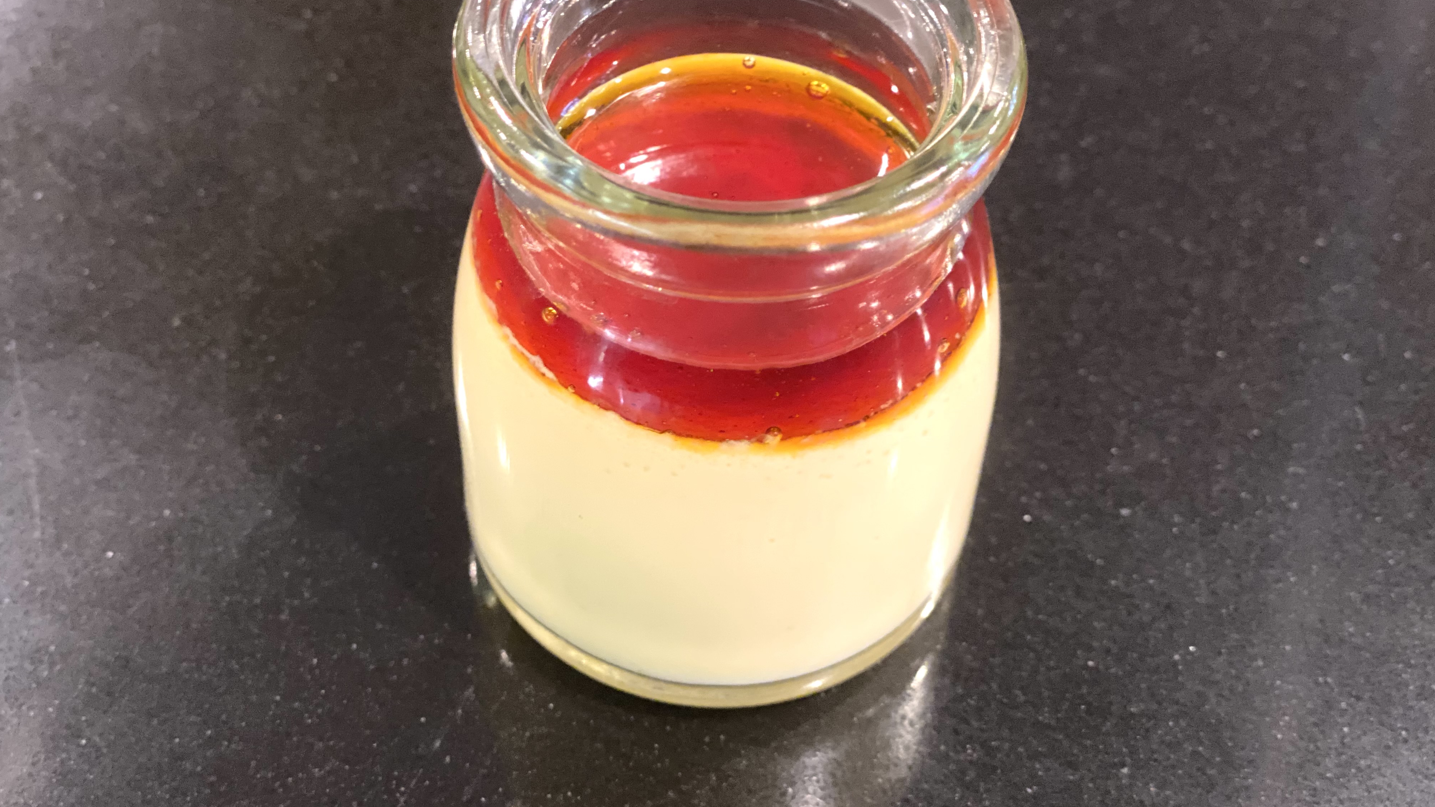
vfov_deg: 21.1
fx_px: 2169
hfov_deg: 36.6
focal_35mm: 57
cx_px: 720
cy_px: 330
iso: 400
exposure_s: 1/20
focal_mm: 6
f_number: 2
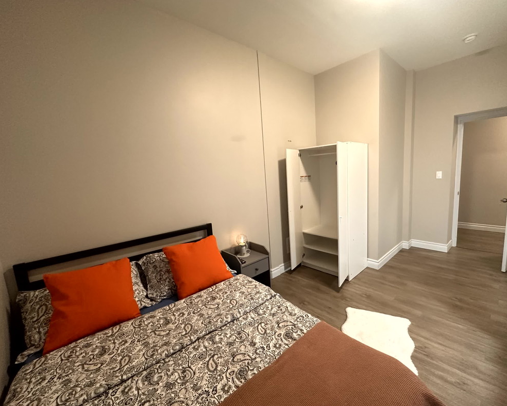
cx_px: 277
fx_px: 225
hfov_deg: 96.5
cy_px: 205
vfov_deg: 84.0
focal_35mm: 15
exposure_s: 1/60
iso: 400
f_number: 2.2
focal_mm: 2.22
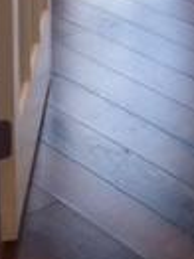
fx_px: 1063
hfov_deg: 9.7
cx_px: 398
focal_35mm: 142
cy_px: -249
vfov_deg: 12.4
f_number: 2.2
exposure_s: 1/40
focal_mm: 4.15
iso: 32
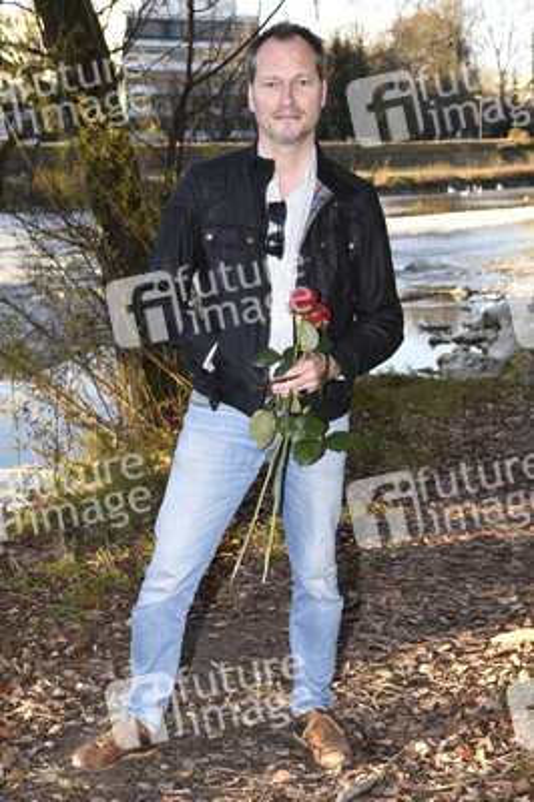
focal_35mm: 62
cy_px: 401
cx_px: 267
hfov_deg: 21.9
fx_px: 1382
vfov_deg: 32.4
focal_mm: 62
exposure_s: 1/100
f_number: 8
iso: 250
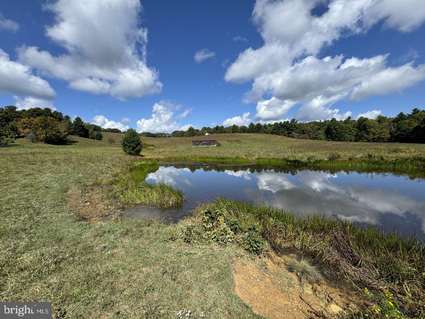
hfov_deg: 102.1
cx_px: 212
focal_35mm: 14
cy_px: 160
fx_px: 172
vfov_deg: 85.7
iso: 40
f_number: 2.2
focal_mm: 2.22
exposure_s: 1/1832
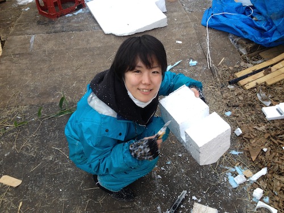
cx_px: 142
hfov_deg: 52.6
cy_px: 106
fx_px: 287
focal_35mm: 35
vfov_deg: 40.7
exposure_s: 1/60
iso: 50
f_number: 2.4
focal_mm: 4.28
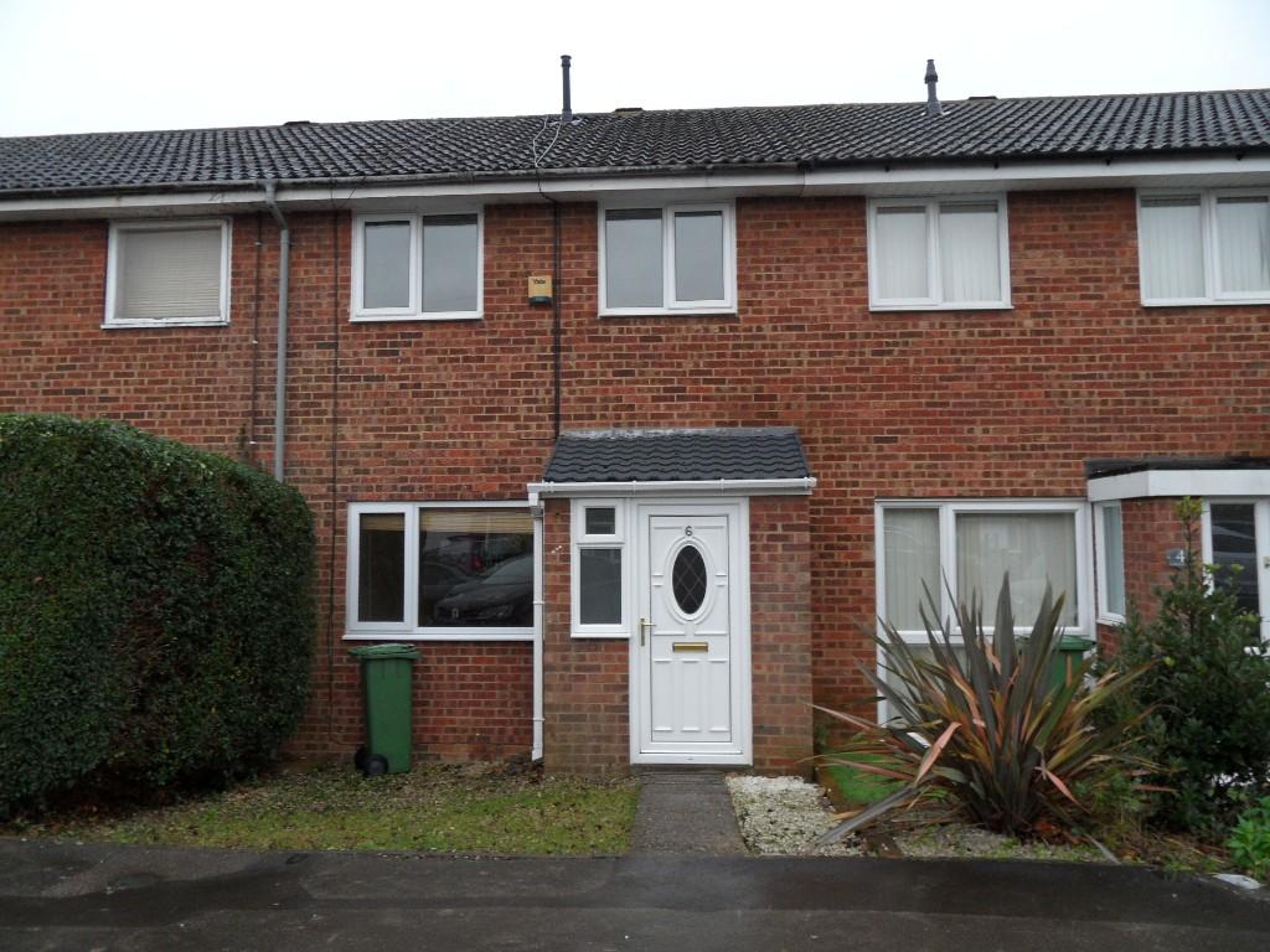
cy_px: 476
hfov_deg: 71.6
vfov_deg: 56.8
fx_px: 881
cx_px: 635
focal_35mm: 24
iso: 100
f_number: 3.2
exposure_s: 1/45
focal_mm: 3.9
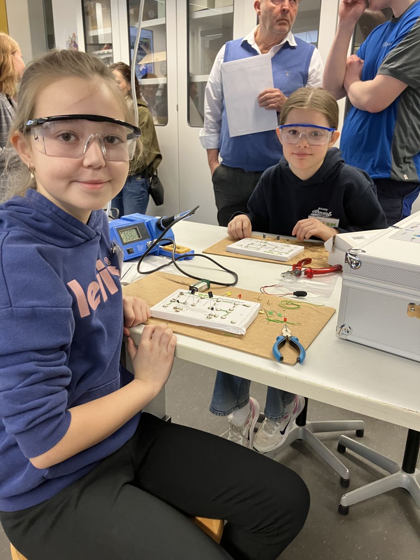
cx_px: 210
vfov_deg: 63.4
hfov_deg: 49.8
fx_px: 453
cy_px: 280
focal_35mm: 28
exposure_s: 1/50
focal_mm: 3.99
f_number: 1.8
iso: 125
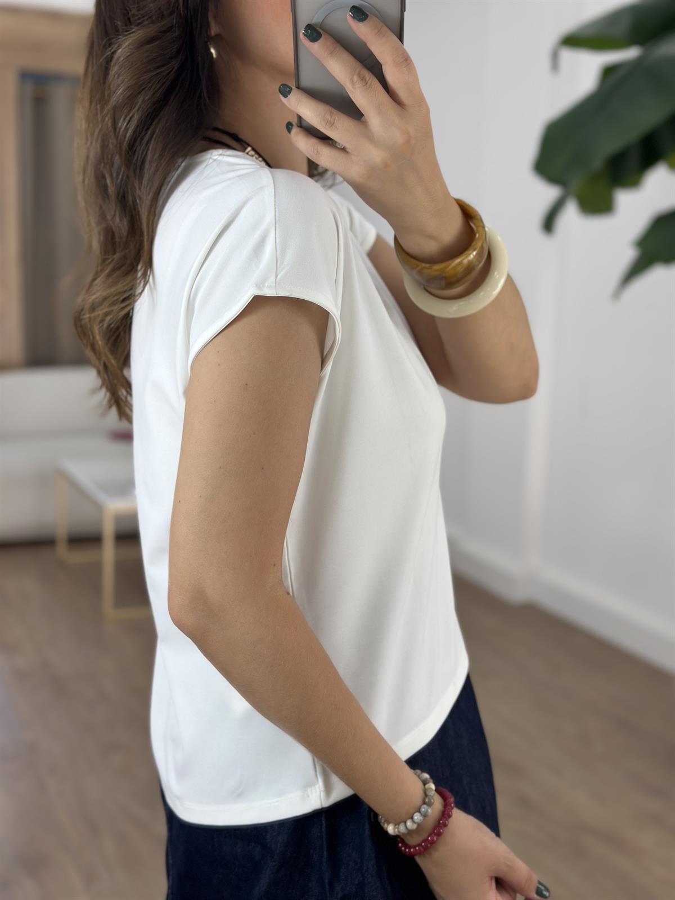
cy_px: 450
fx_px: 1248
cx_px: 338
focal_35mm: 48
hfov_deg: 30.3
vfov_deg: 39.7
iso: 80
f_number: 1.78
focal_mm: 6.86
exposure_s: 1/271
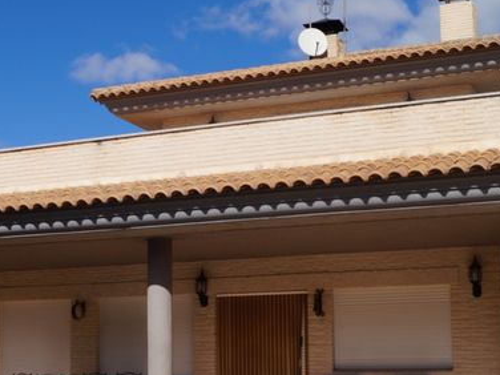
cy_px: 252
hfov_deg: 29.7
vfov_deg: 22.5
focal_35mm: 65
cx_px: 175
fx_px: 939
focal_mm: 18
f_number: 10
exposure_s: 1/320
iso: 100
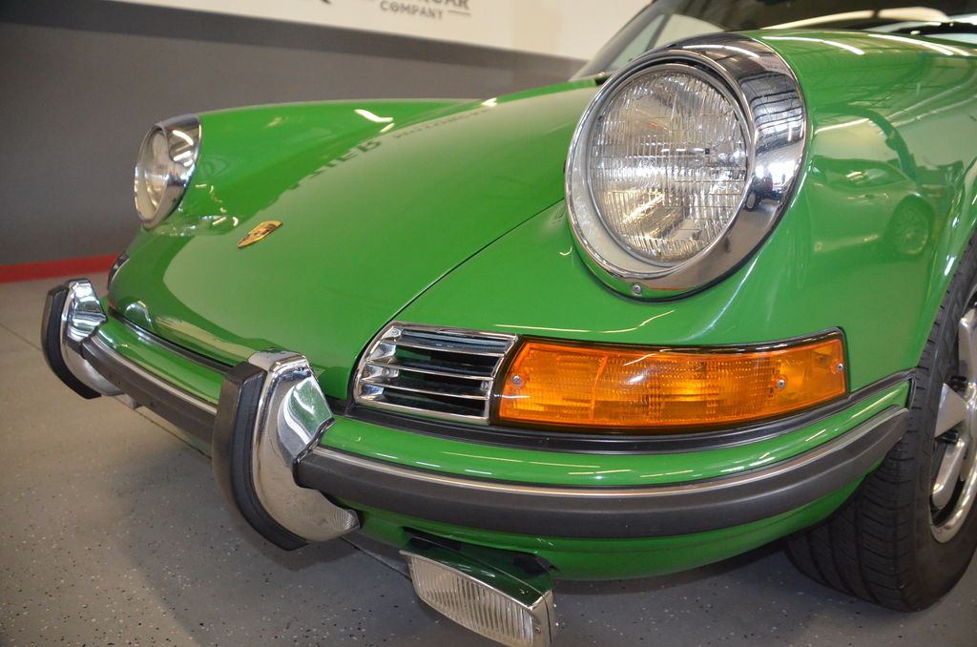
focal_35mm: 27
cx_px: 488
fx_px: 731
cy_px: 324
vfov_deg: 47.7
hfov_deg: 67.5
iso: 2800
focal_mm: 18
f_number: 3.5
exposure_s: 1/60
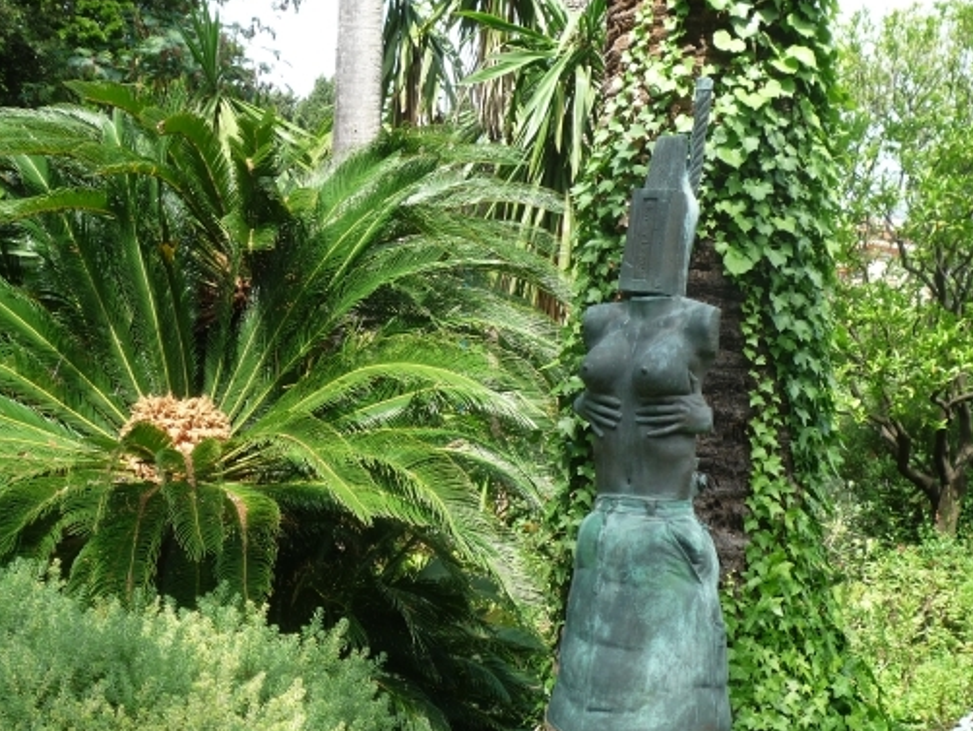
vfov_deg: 33.6
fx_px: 1209
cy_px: 425
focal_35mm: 43
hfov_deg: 43.8
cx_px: 436
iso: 100
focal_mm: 6.3
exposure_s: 1/250
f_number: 3.8
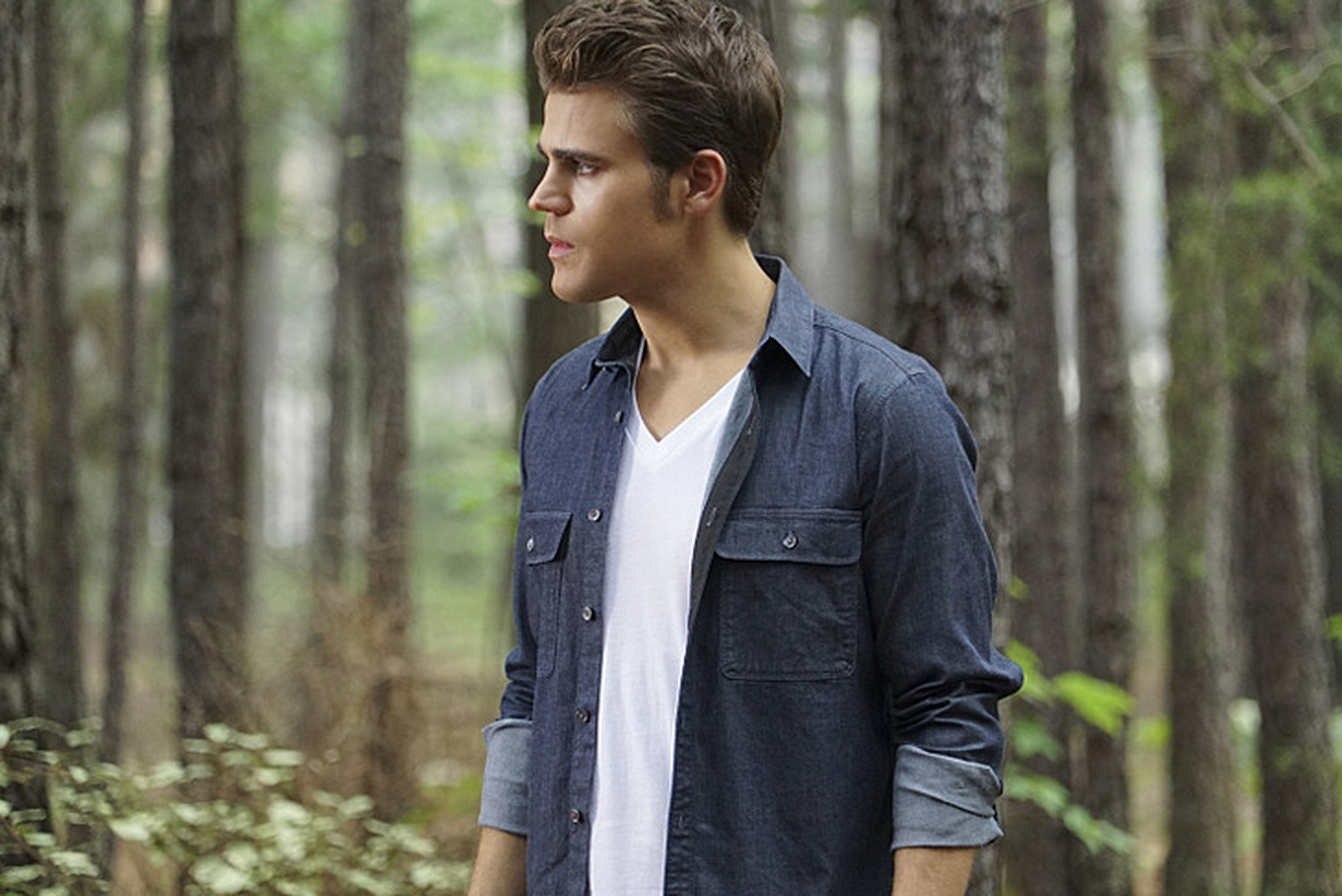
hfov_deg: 8.0
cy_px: 461
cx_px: 699
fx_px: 9584
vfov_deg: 5.4
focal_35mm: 257
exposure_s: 1/250
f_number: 6.3
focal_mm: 240
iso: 5000
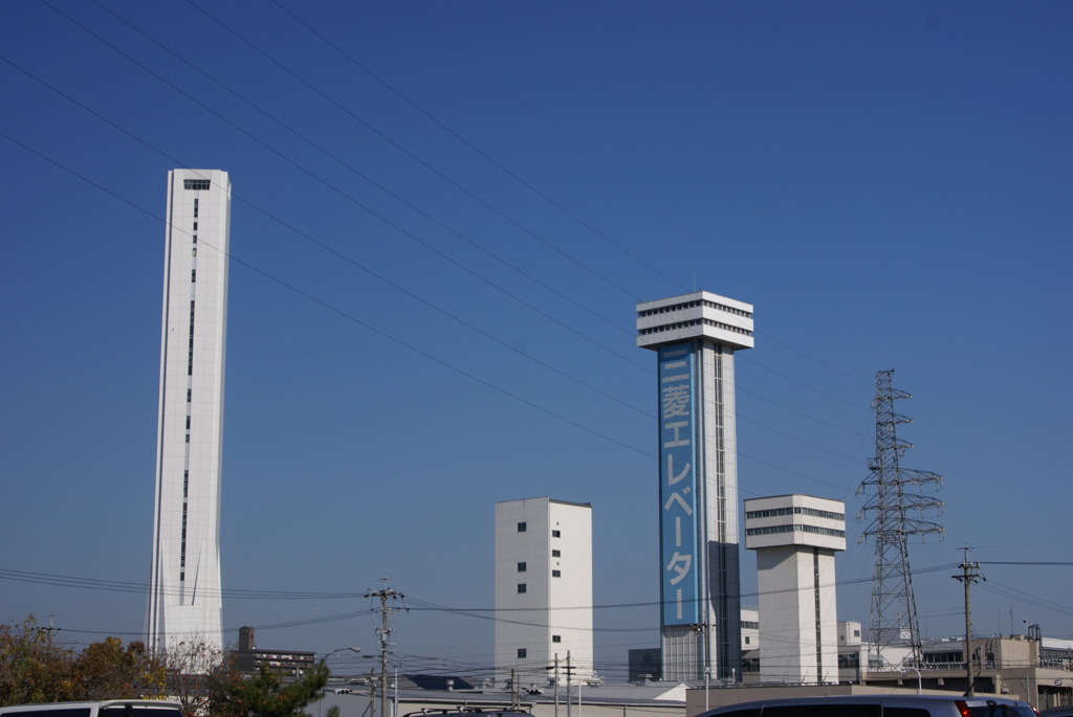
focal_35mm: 60
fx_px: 1790
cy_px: 358
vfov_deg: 22.7
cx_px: 536
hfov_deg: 33.4
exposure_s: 1/100
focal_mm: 40
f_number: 11
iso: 100
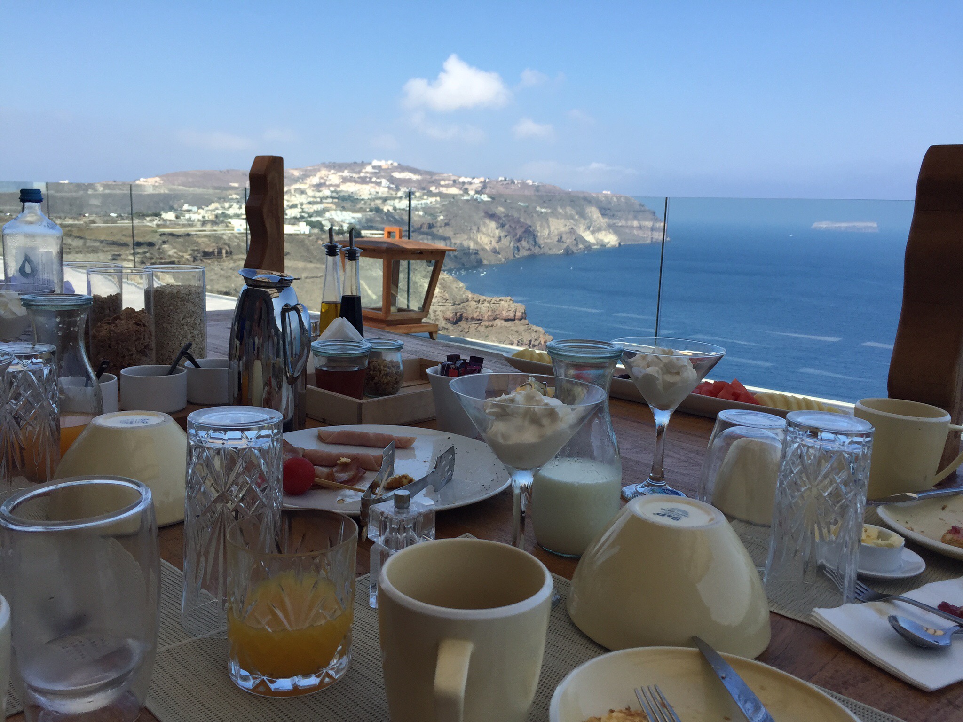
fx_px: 807
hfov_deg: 61.7
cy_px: 361
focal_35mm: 29
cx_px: 482
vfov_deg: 48.2
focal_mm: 4.15
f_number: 2.2
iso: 32
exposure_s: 1/1412
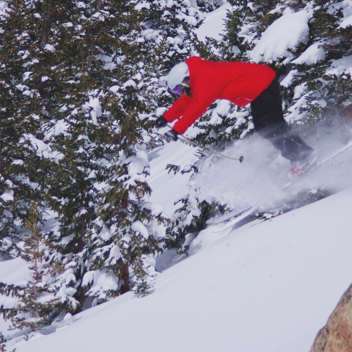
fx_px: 4510
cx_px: 188
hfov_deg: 4.5
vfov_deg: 4.5
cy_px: 140
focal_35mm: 392
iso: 100
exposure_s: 1/2500
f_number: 4.5
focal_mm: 120
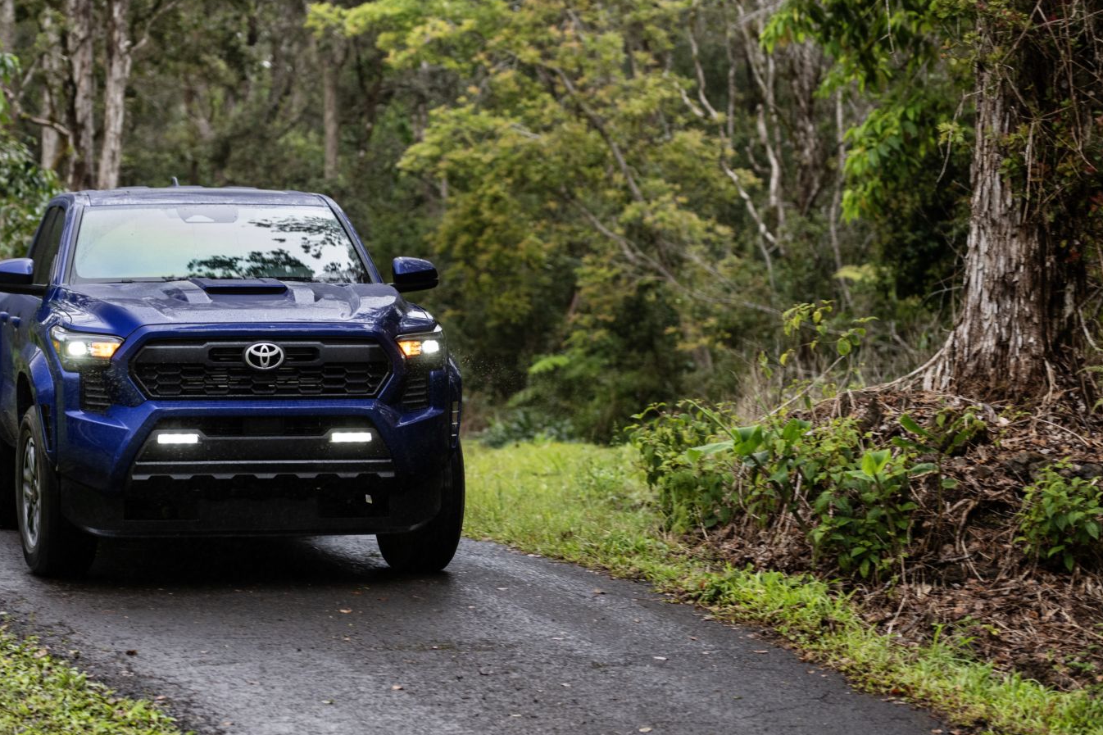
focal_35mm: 117
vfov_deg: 11.7
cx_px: 469
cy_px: 374
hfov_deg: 17.5
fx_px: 3584
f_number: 2.8
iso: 1000
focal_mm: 82
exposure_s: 1/160
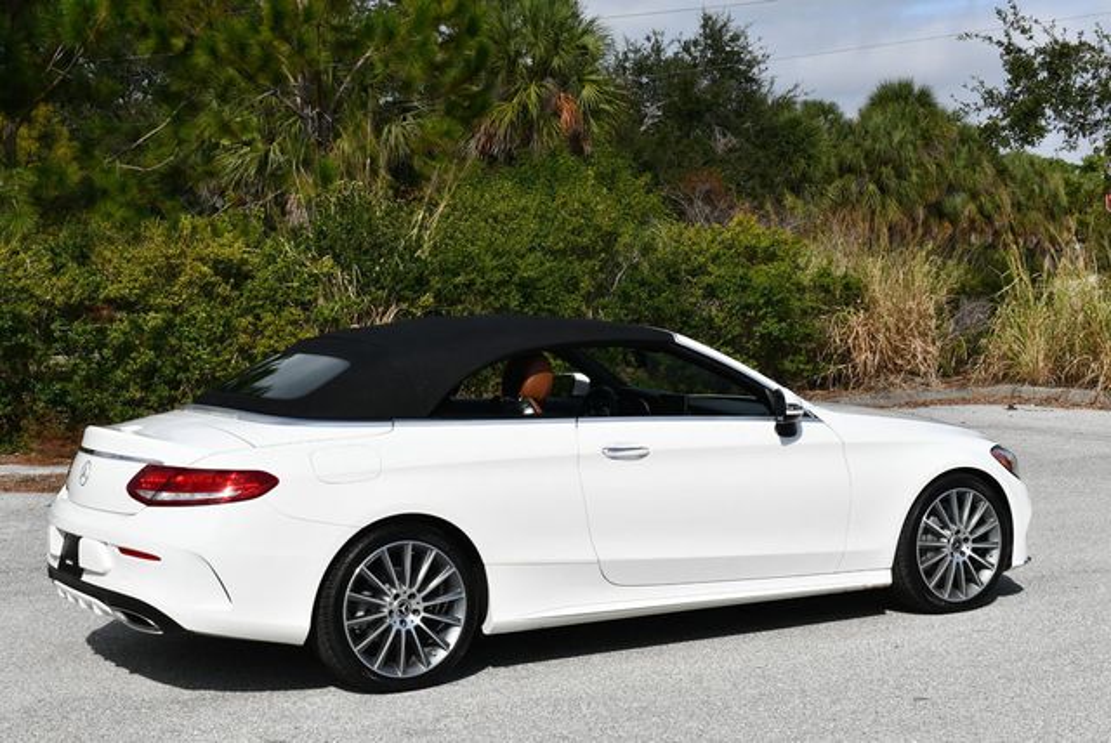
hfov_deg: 33.4
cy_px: 372
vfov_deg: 22.7
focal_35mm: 60
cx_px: 556
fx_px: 1853
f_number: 10
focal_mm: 30
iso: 100
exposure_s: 1/400
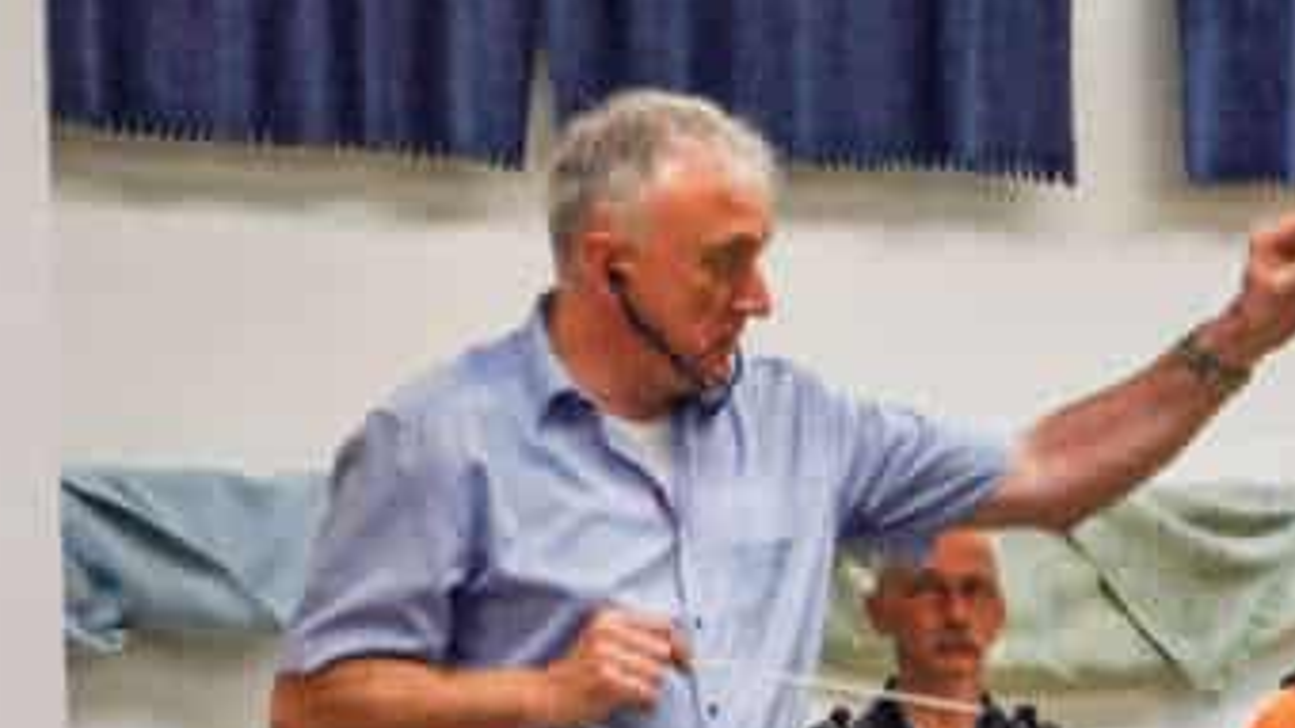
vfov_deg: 5.0
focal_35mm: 236
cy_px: 1708
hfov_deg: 8.7
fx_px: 8101
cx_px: 2499
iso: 400
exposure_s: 1/80
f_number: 4.5
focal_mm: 32
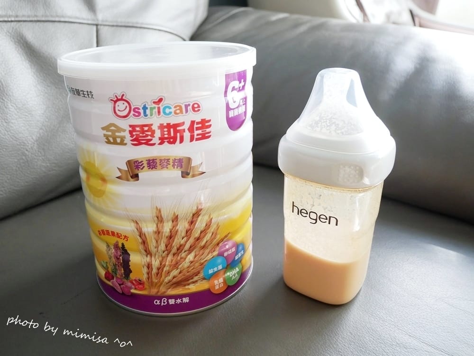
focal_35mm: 24
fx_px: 329
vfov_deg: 56.8
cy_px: 178
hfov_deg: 71.6
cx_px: 237
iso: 1600
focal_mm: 12
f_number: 3.5
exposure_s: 1/60
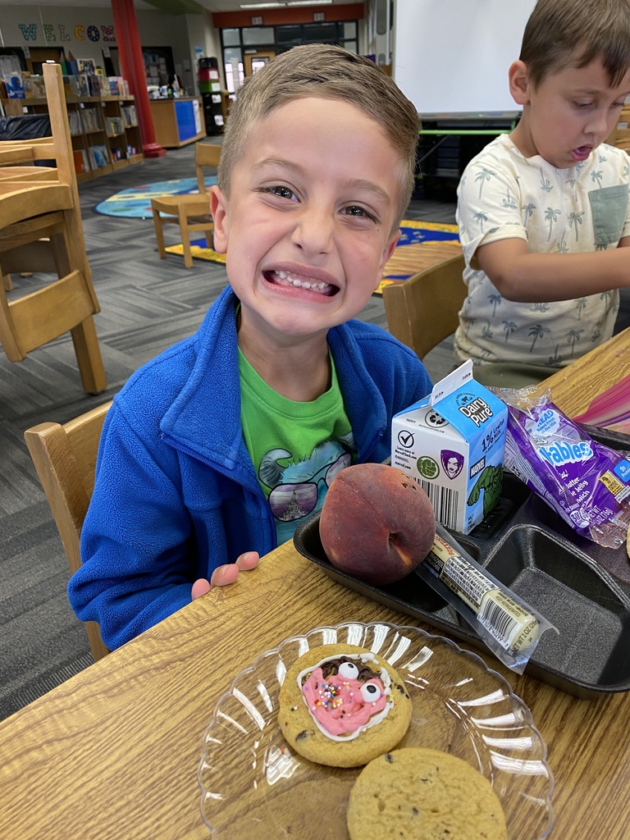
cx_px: 315
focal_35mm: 26
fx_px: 631
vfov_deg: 67.3
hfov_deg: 53.1
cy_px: 420
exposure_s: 1/60
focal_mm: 4.25
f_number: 1.8
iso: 80
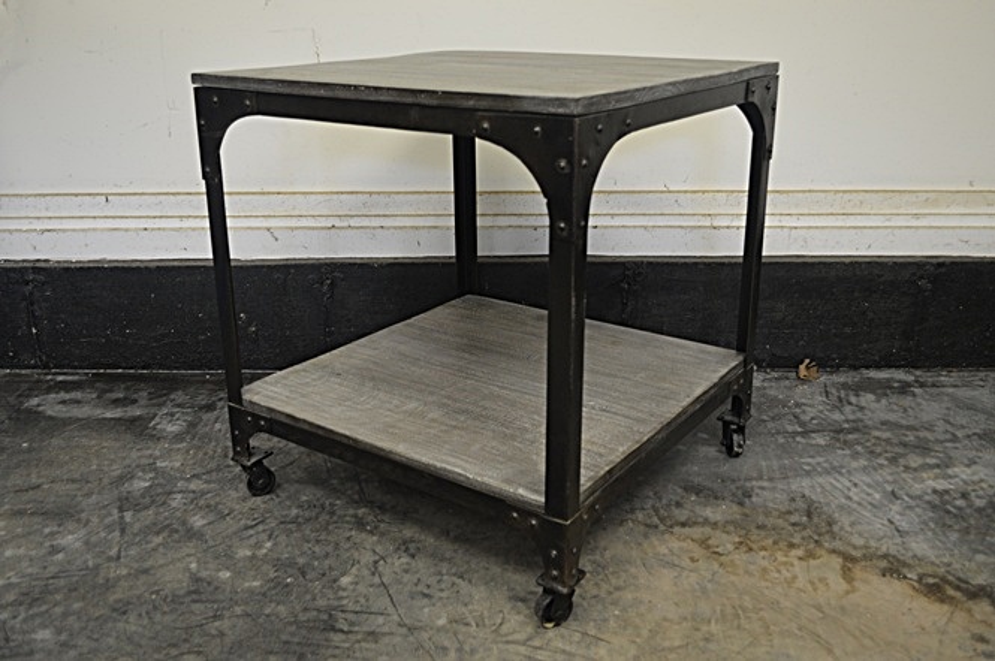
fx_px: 911
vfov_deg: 39.9
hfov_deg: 57.3
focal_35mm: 33
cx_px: 498
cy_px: 330
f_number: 4
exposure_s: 1/15
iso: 560
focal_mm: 22
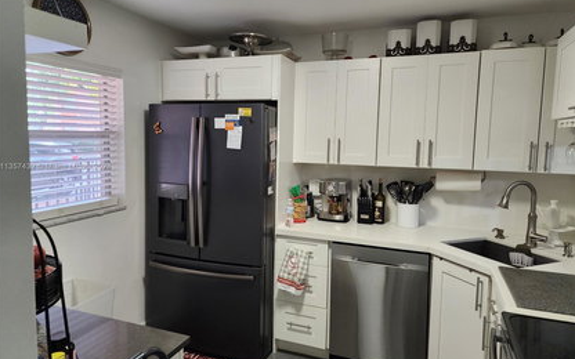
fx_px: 392
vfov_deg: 49.2
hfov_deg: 72.5
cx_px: 288
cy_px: 167
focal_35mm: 25
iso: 250
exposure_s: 1/120
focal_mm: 6.4
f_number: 1.8
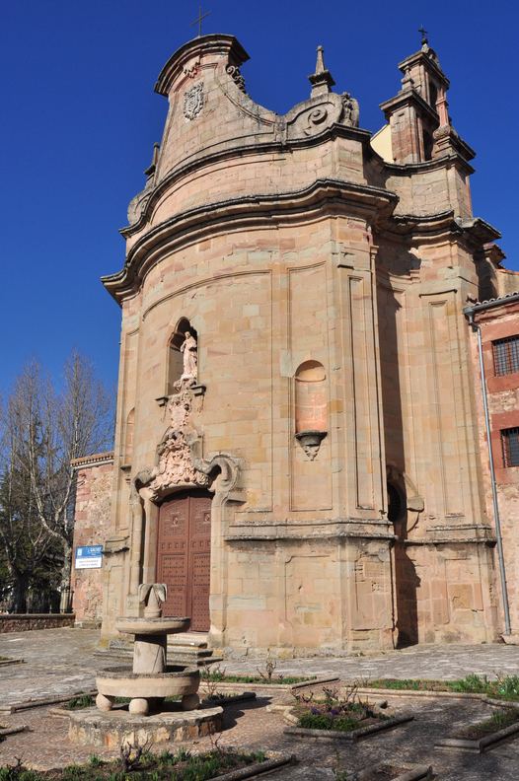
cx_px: 260
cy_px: 390
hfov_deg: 39.9
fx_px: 715
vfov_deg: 57.3
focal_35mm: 33
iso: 250
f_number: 13
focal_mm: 22
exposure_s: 1/640
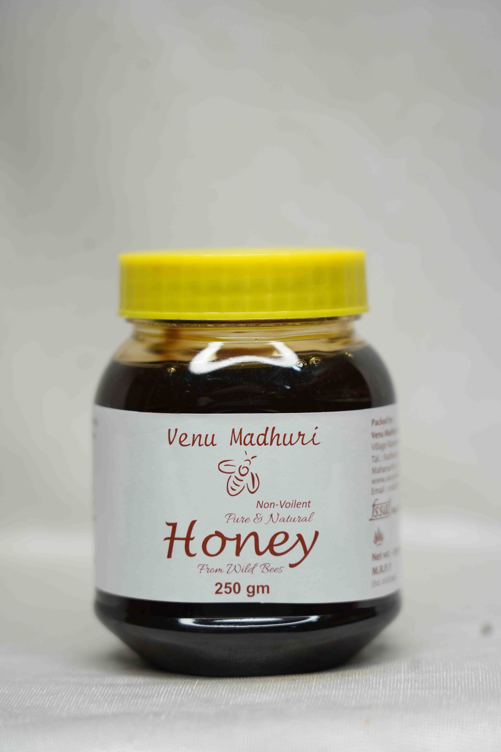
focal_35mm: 105
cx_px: 250
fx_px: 2192
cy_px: 376
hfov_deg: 13.0
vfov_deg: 19.5
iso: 200
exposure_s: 1/80
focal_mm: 105
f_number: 4.5
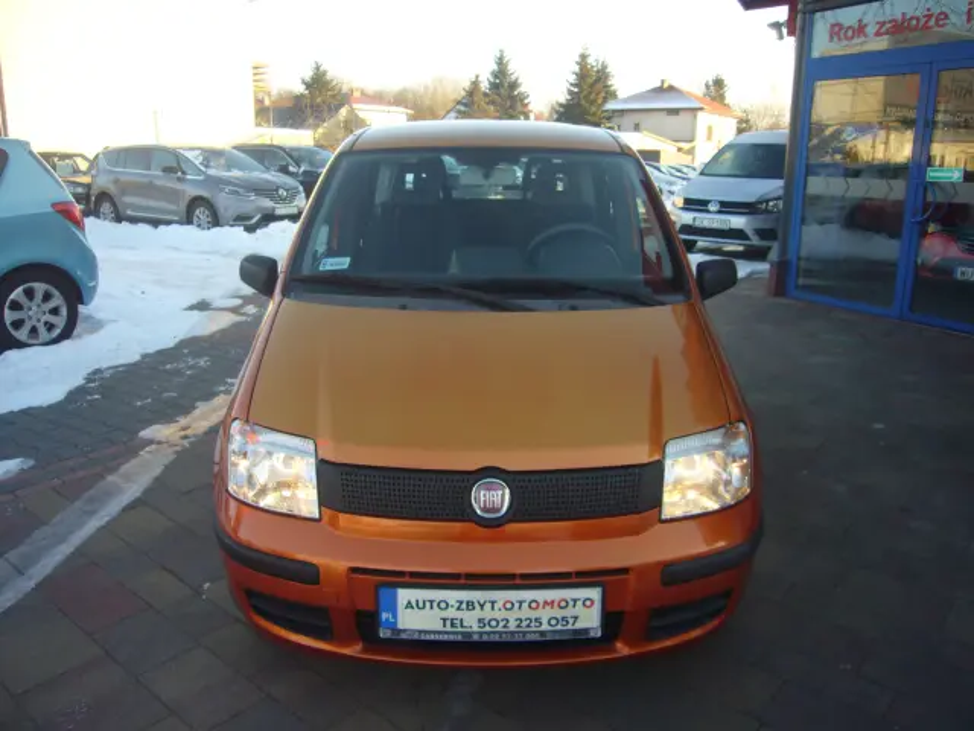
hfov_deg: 63.4
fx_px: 788
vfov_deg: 49.7
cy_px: 366
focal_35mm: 28
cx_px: 487
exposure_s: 1/160
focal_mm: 4.6
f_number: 2.8
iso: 80
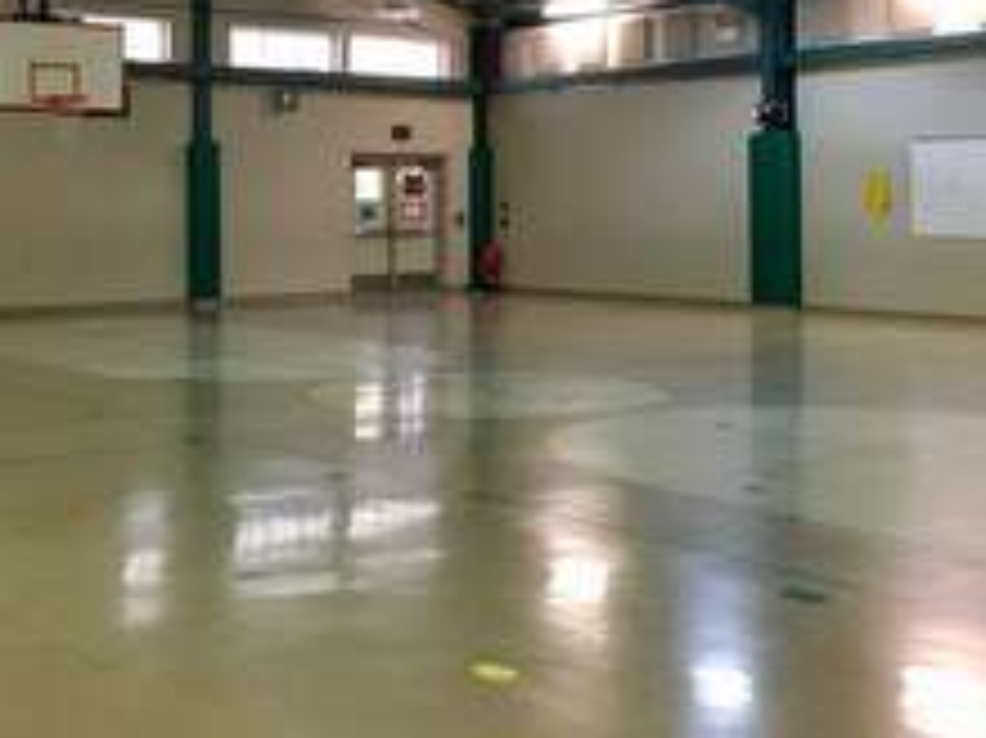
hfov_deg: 36.1
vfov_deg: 27.2
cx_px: 392
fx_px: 1509
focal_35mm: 53
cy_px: 194
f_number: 2.2
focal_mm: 4.15
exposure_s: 1/15
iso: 100
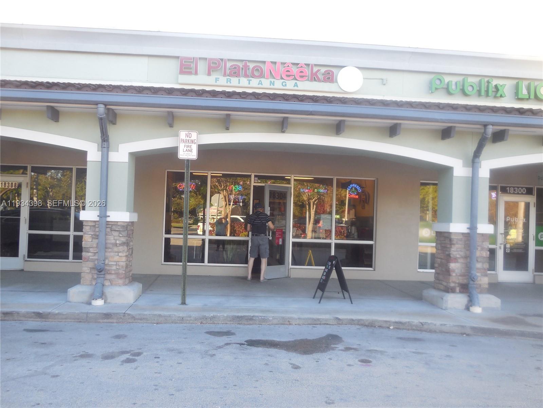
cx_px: 272
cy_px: 204
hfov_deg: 54.0
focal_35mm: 34
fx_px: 533
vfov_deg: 41.8
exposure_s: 1/100
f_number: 3.4
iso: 125
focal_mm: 6.1
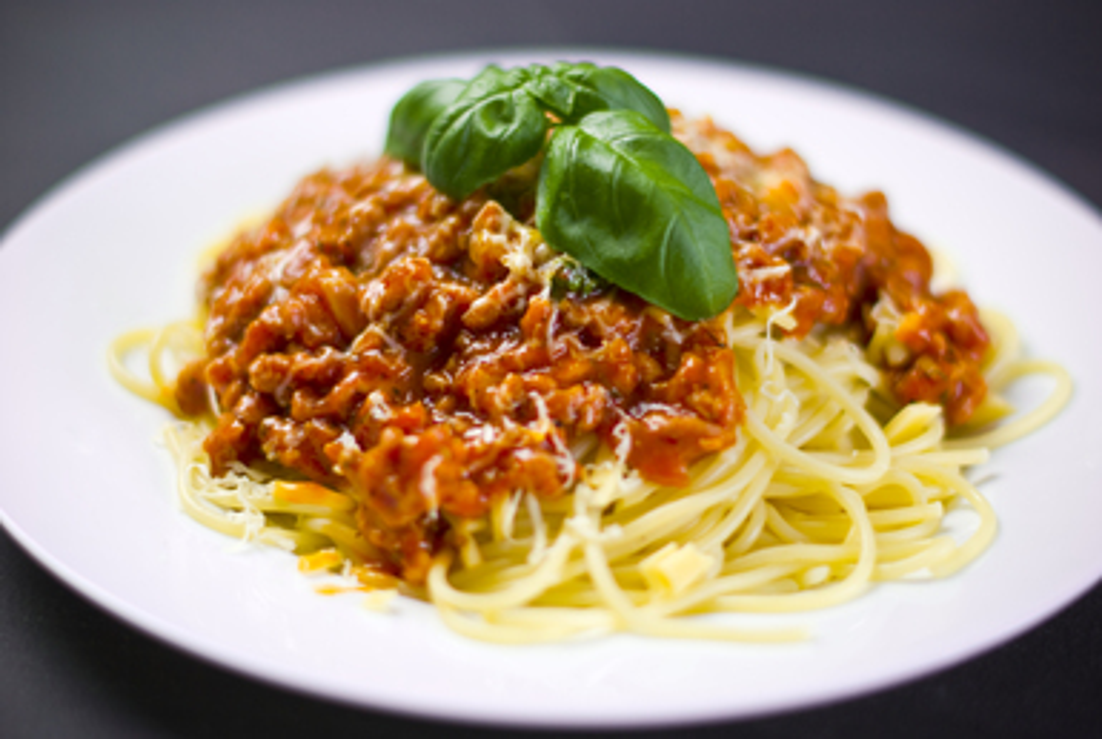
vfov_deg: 18.2
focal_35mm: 75
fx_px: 2299
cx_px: 551
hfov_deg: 27.0
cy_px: 370
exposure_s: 1/60
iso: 100
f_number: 1.4
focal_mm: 50
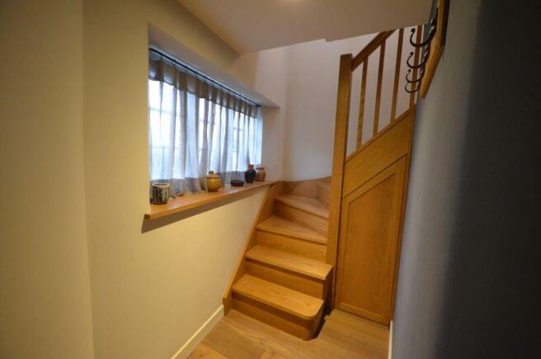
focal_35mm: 15
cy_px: 180
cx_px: 270
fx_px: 225
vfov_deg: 77.1
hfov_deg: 100.5
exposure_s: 1/30
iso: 2500
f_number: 4
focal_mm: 10
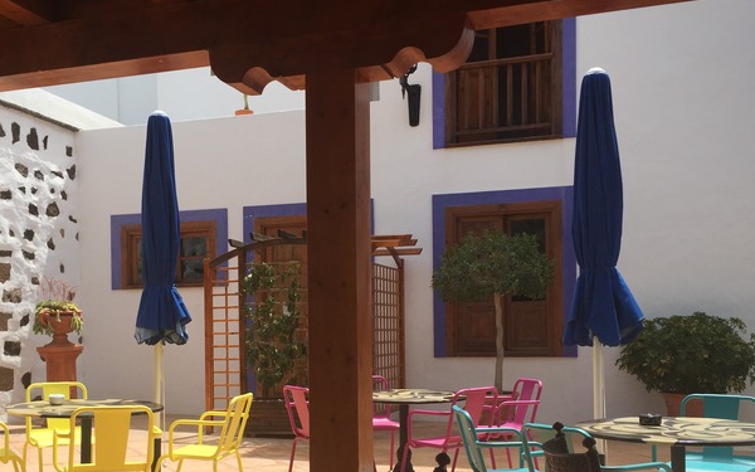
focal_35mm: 41
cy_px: 340
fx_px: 844
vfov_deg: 30.8
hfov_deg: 48.0
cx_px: 315
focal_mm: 4.15
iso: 32
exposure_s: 1/2083
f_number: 2.2
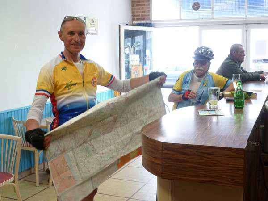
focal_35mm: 45
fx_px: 348
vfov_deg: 32.2
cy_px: 100
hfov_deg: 42.1
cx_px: 134
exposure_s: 1/25
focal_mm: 8
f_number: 3.4
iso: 200
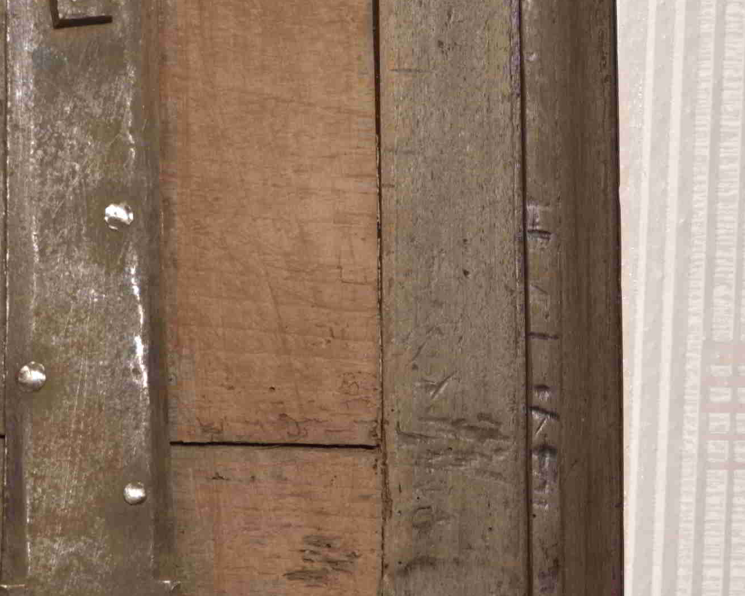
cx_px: -636
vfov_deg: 7.8
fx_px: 4389
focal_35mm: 199
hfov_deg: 9.2
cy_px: 241
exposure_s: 1/125
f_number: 8
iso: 400
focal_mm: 38
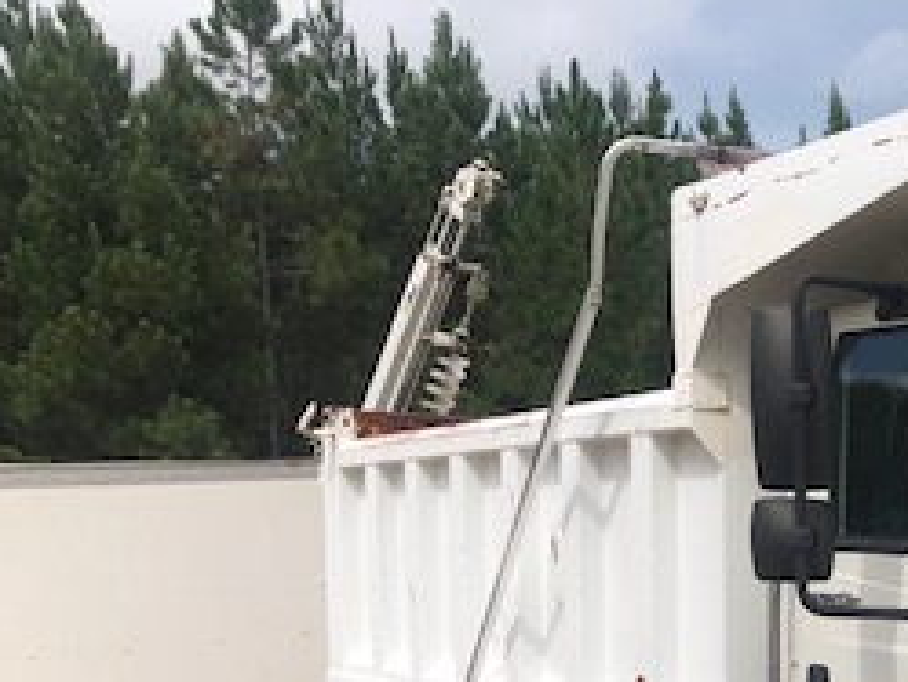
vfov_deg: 19.1
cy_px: 864
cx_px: 1043
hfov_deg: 24.8
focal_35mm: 72
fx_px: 1890
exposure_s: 1/2000
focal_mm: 3.99
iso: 20
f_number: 1.8
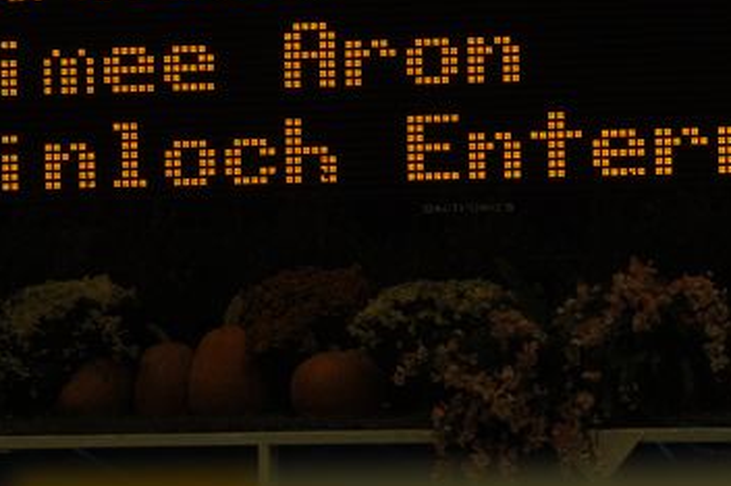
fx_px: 9675
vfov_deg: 2.9
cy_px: 59
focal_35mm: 477
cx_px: 478
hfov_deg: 4.3
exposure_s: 1/250
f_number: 4.5
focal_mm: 175
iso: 320
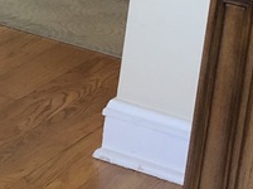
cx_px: -213
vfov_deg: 7.2
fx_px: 1466
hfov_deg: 9.4
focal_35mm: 201
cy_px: -112
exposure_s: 1/15
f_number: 1.8
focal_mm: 3.99
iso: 50
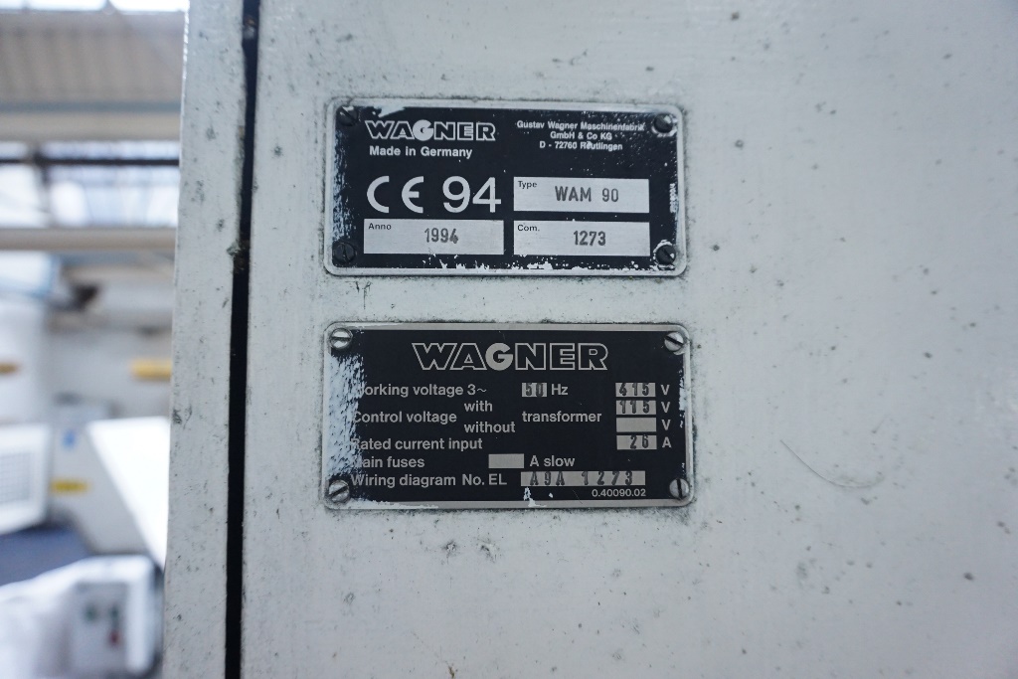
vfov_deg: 53.1
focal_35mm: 24
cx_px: 509
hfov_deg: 73.7
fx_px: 679
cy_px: 340
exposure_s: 1/60
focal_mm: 16
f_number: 4
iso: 1250
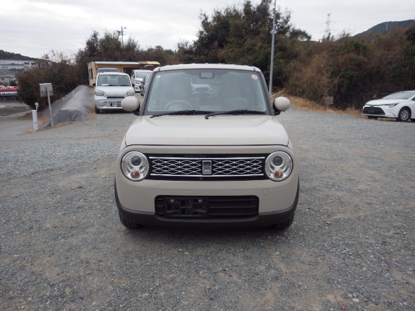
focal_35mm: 25
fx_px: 300
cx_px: 208
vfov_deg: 54.9
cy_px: 156
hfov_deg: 69.4
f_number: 2.8
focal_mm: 4.5
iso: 250
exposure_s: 1/800
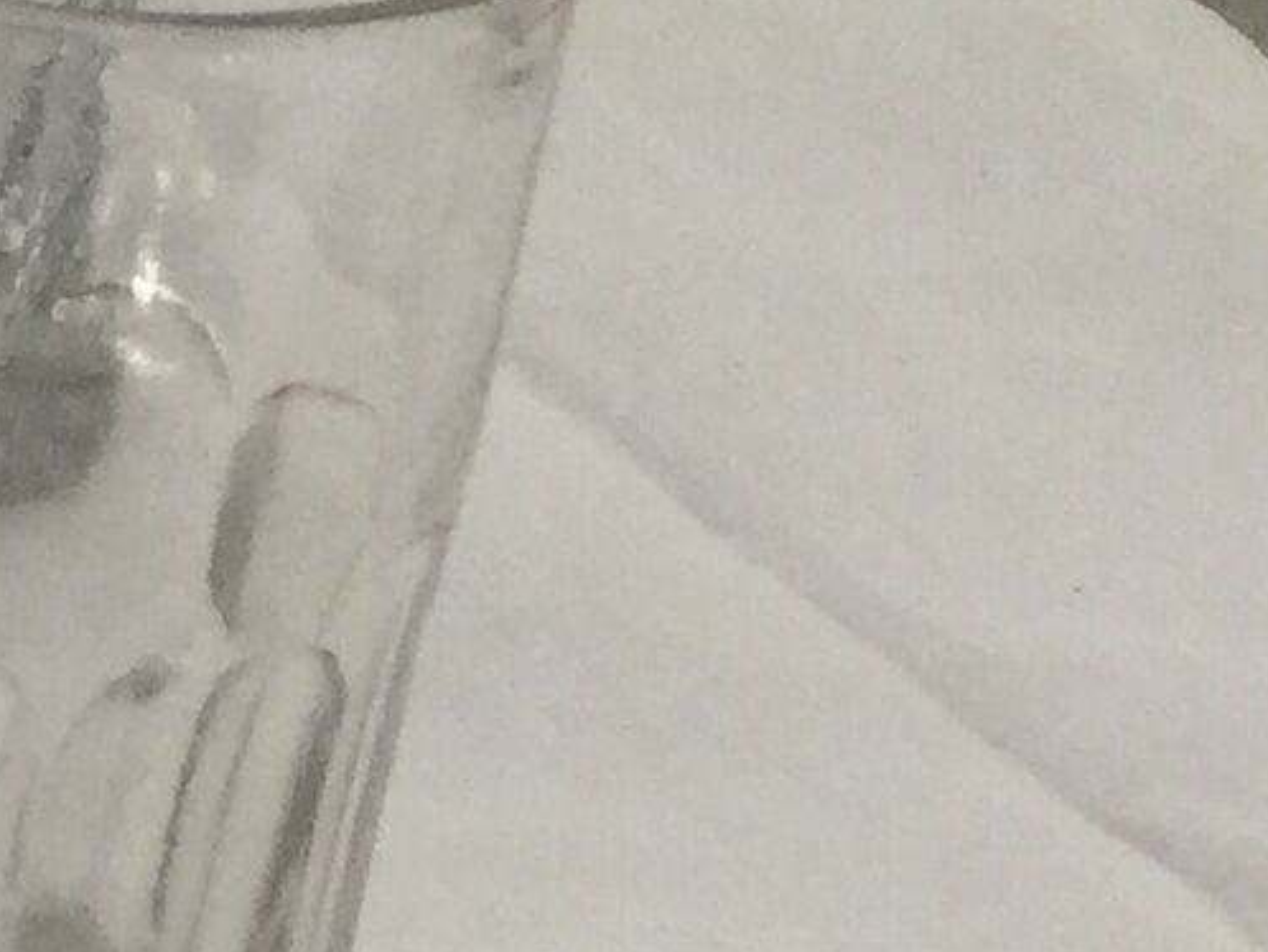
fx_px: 7440
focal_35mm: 203
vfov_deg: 7.3
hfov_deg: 8.0
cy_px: -199
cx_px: -2826
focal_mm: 3.3
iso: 32
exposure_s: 1/50
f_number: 2.4
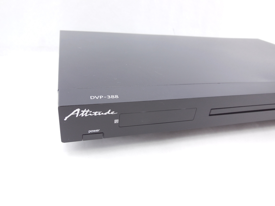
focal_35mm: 25
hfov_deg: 69.4
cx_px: 138
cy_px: 103
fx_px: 199
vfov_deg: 54.9
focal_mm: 4.5
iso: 125
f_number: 3.1
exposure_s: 1/40
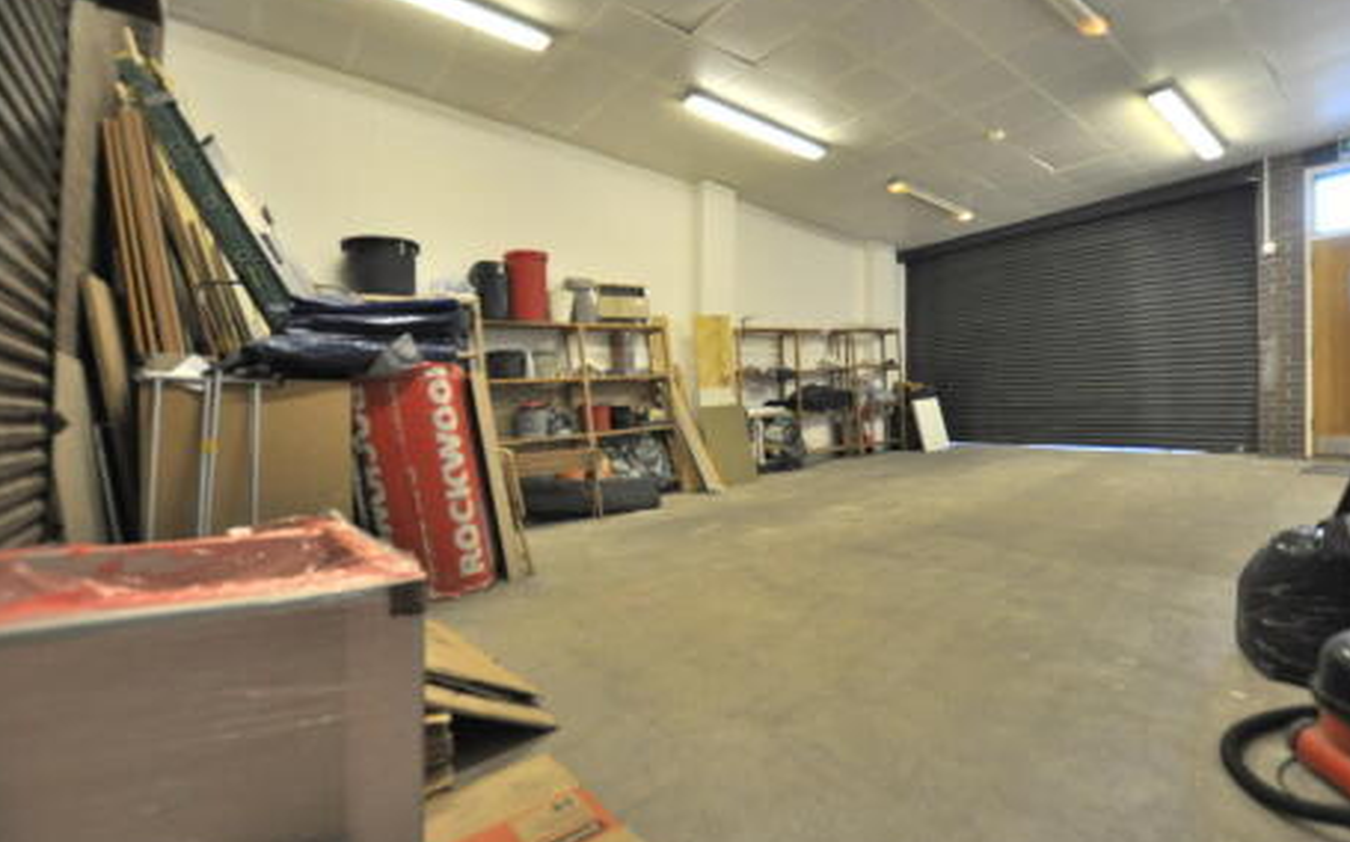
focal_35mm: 16
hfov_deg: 97.8
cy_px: 425
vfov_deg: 71.2
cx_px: 691
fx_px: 588
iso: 800
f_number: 3.5
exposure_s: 1/50
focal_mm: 10
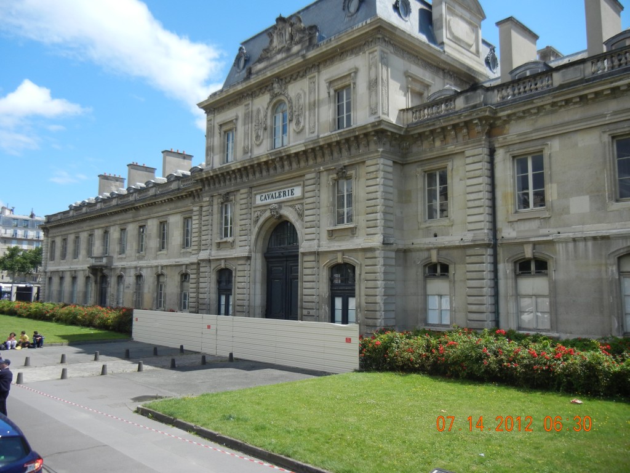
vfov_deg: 46.8
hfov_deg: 60.0
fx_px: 546
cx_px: 315
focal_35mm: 30
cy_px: 236
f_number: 7
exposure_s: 1/318
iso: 160
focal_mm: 5.4
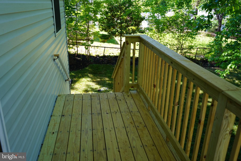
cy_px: 80
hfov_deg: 61.9
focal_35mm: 30
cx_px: 120
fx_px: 201
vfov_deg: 43.6
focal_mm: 30
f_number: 5
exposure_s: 1/80
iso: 100
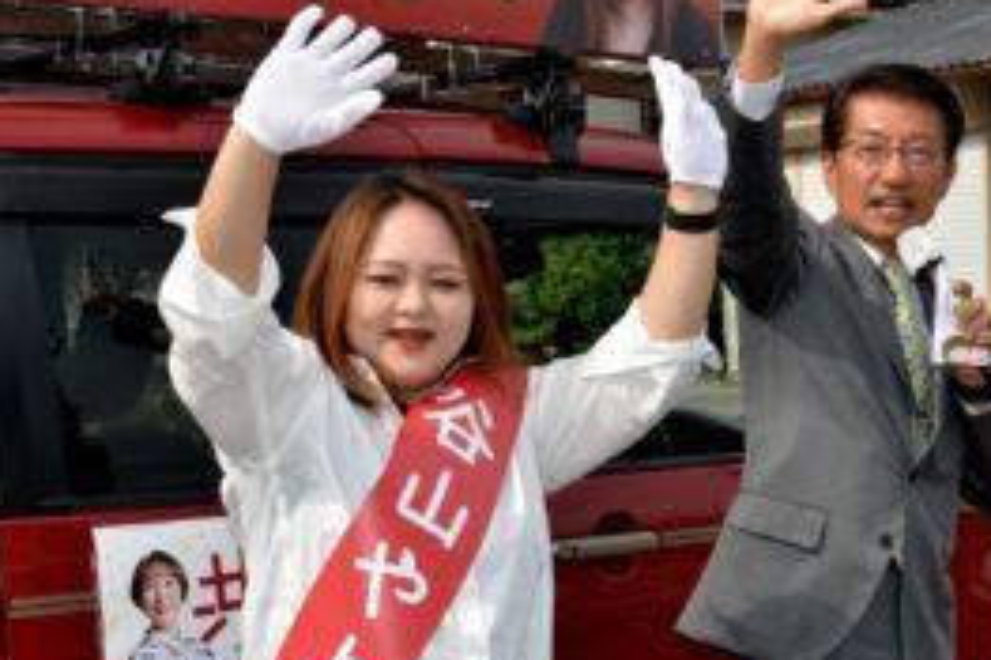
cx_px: 558
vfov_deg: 17.9
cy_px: 373
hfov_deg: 26.6
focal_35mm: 76
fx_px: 2091
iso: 100
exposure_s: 1/250
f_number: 9
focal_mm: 50
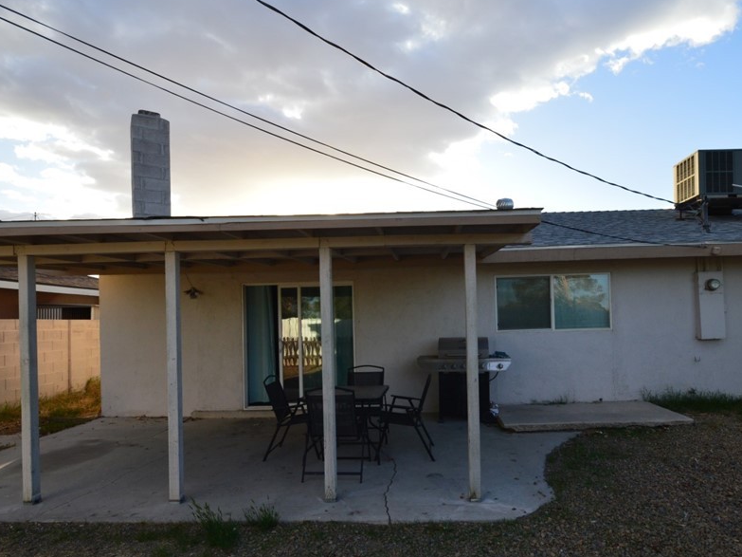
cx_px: 413
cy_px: 313
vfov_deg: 65.7
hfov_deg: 81.4
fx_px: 429
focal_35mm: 20
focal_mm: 10
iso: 400
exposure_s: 1/200
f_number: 10
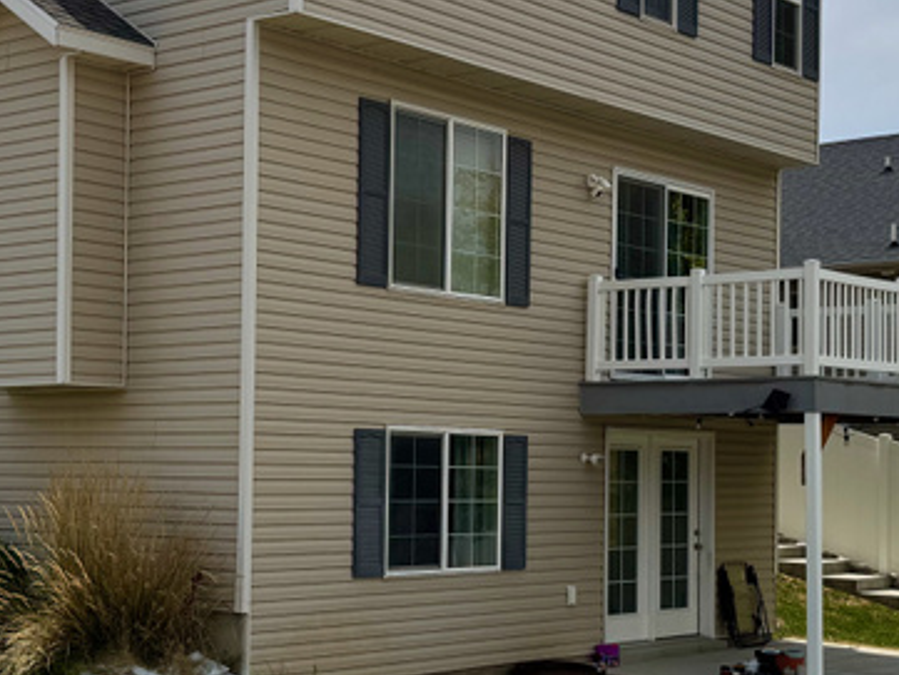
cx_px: 446
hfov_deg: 28.6
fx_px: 1767
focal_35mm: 68
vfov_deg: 21.6
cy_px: 426
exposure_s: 1/7937
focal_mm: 6.76
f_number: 1.78
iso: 80
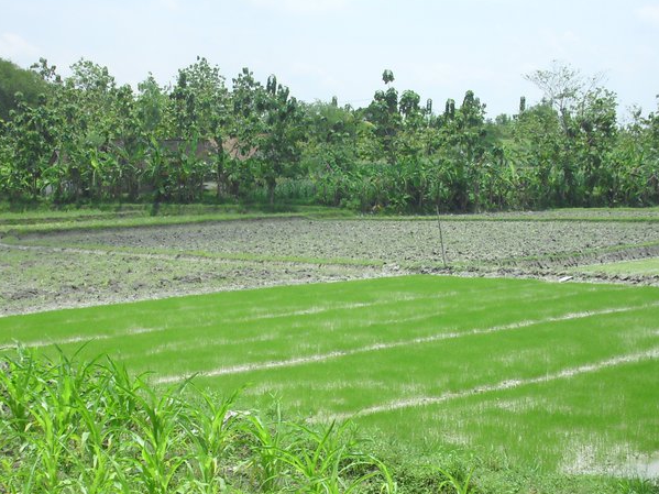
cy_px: 309
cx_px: 309
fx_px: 1237
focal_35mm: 65
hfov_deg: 29.8
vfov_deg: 22.5
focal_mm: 6.2
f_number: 8
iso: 100
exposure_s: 1/200
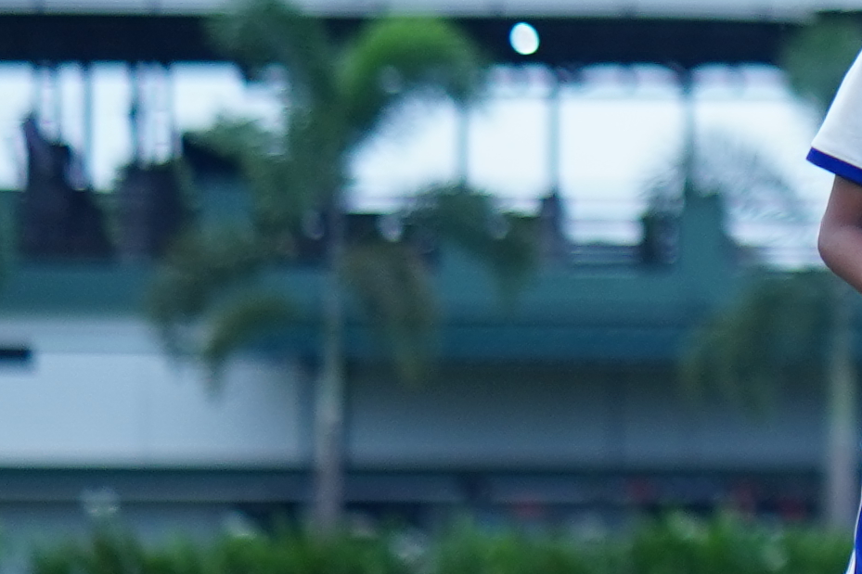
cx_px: 2389
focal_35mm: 549
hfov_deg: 3.7
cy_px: -47
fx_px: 13142
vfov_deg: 2.5
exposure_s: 1/320
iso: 250
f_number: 1.8
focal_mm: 85
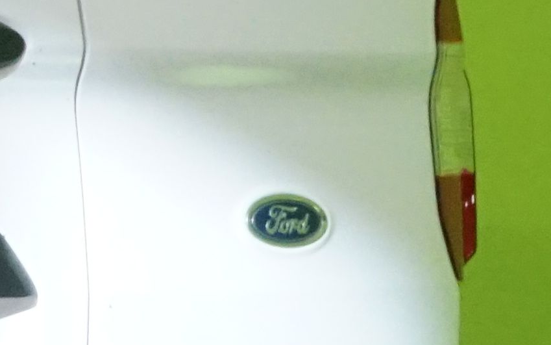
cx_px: -1013
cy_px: 155
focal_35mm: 504
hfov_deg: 4.1
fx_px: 7570
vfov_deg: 2.6
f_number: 29
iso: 6400
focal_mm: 70
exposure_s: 1/20
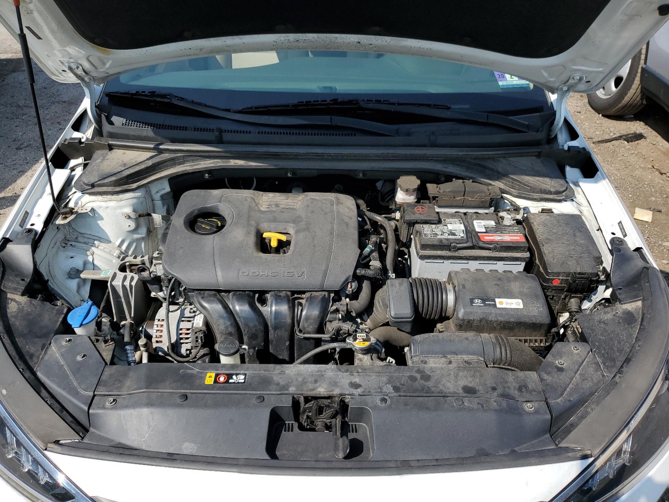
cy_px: 251
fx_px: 502
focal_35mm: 26
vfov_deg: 53.1
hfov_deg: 67.3
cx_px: 334
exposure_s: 1/3333
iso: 50
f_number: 1.5
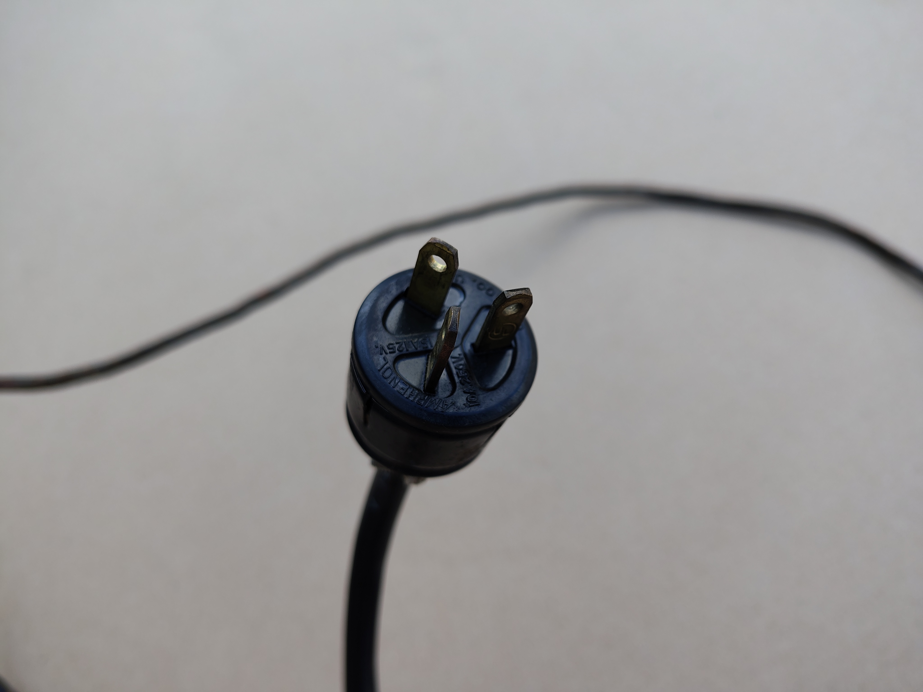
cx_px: 462
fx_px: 640
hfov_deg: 71.6
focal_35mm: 24
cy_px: 346
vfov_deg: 56.8
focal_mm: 5.56
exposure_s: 1/432
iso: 100
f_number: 1.8
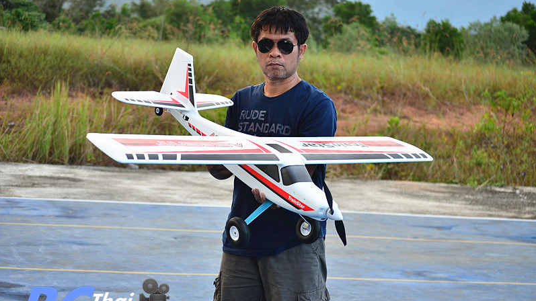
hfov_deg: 24.6
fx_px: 1230
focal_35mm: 87
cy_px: 172
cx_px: 268
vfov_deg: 14.0
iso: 100
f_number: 4.5
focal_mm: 55
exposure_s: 1/80
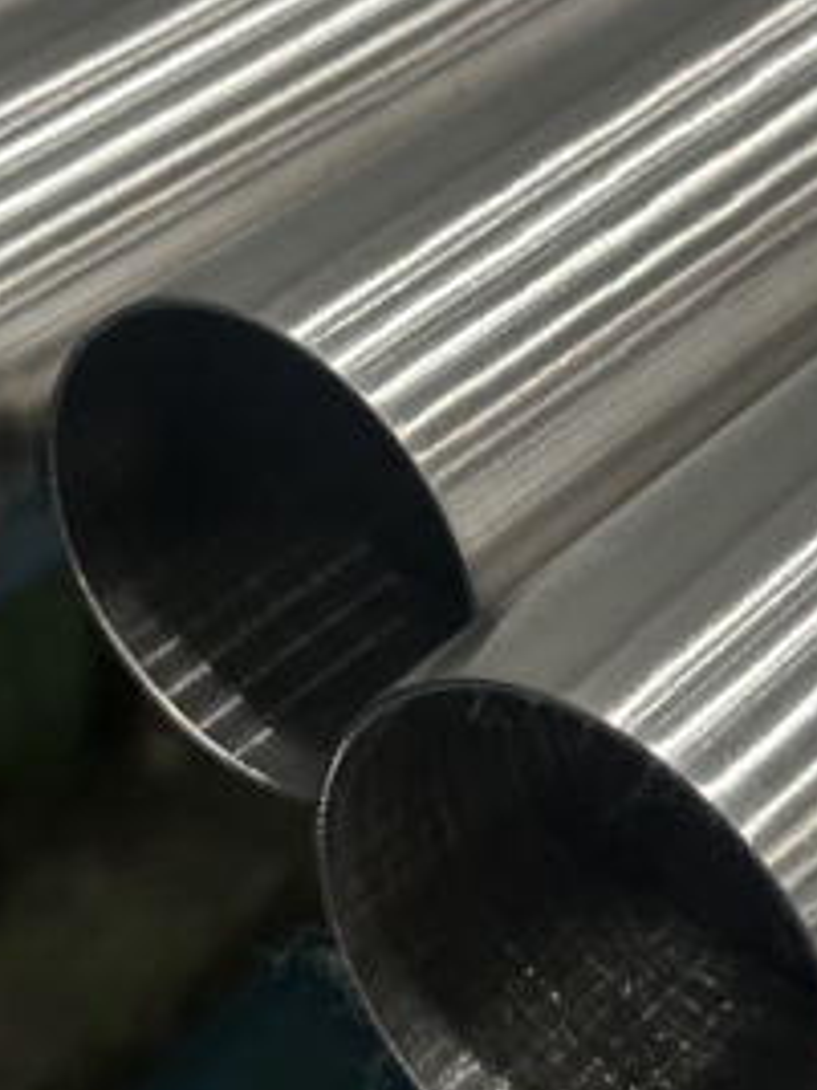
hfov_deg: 14.2
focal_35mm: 104
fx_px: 3273
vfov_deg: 18.8
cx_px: 520
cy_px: 352
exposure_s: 1/50
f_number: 1.78
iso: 125
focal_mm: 6.86
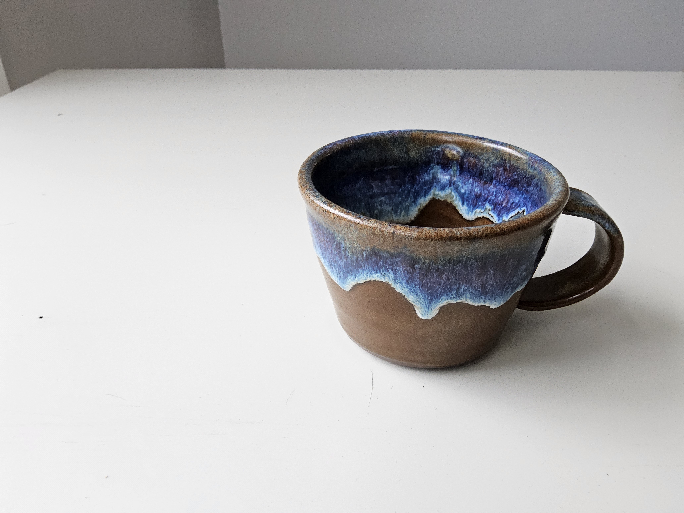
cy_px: 256
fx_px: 454
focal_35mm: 23
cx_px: 342
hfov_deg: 73.9
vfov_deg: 58.9
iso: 400
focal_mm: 3.08
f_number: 2
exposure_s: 1/120
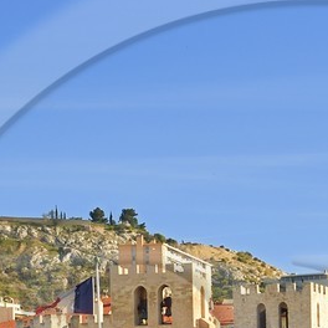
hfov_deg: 4.9
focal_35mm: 360
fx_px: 3859
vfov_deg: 4.8
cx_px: 317
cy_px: 458
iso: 200
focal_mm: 70
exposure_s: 1/500
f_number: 10
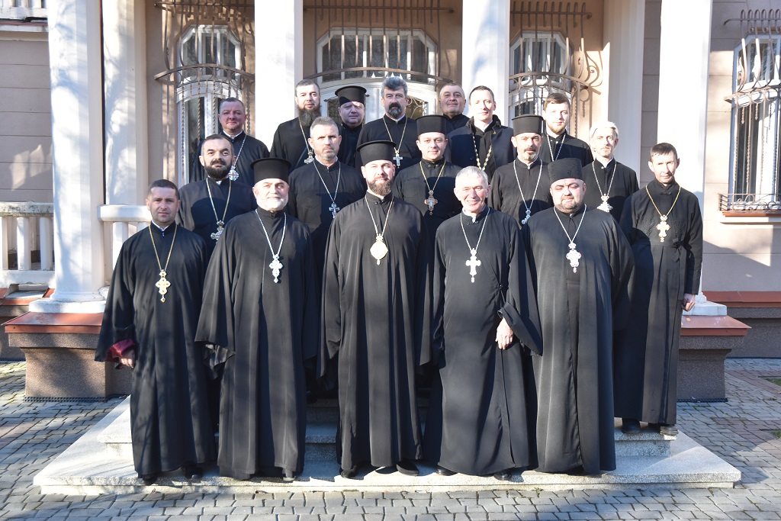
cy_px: 260
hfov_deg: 47.9
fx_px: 879
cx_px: 390
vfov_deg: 33.0
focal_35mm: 40
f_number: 4.5
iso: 400
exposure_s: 1/250
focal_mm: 27
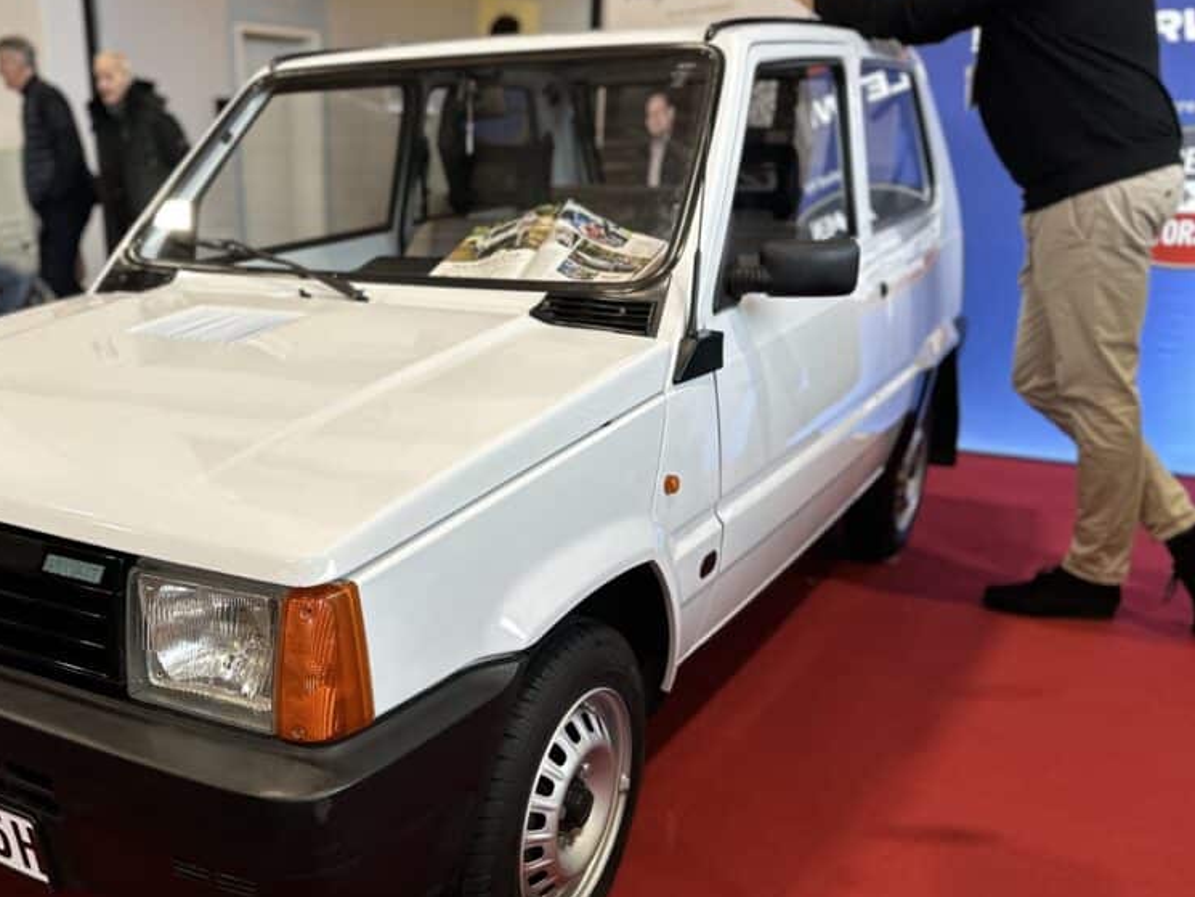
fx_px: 1139
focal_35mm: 33
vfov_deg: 42.7
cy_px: 547
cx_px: 375
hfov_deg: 54.0
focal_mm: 6.86
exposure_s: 1/113
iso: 250
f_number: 1.78
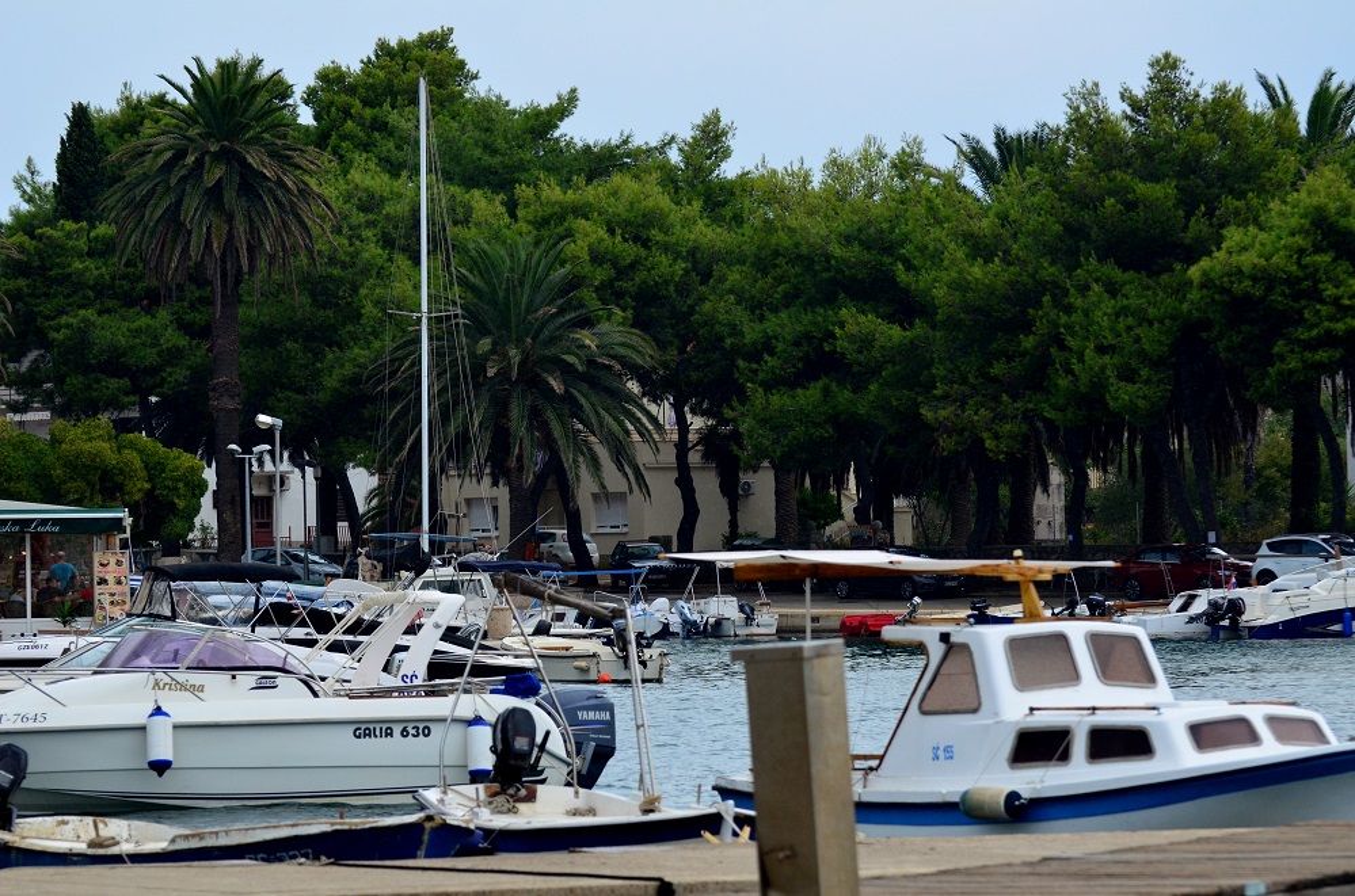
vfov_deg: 8.9
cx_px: 678
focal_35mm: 153
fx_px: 5745
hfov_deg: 13.5
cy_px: 448
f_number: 5
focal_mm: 102
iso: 640
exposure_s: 1/1600
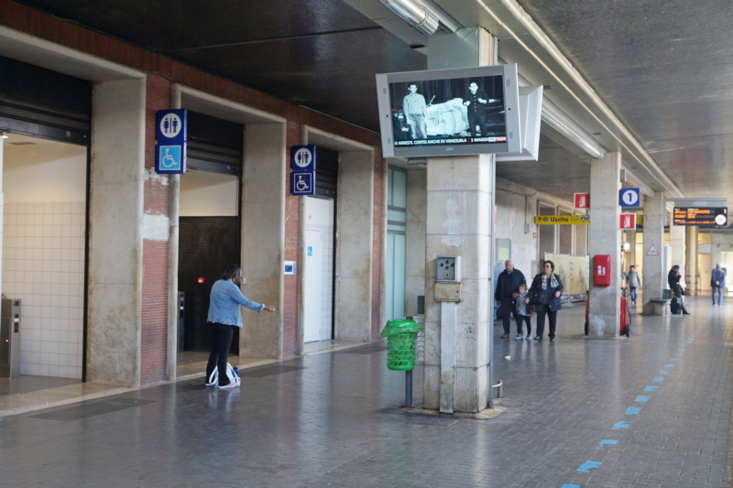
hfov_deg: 46.4
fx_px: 855
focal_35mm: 42
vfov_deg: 31.9
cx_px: 366
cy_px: 244
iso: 200
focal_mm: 28
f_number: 4
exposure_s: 1/60
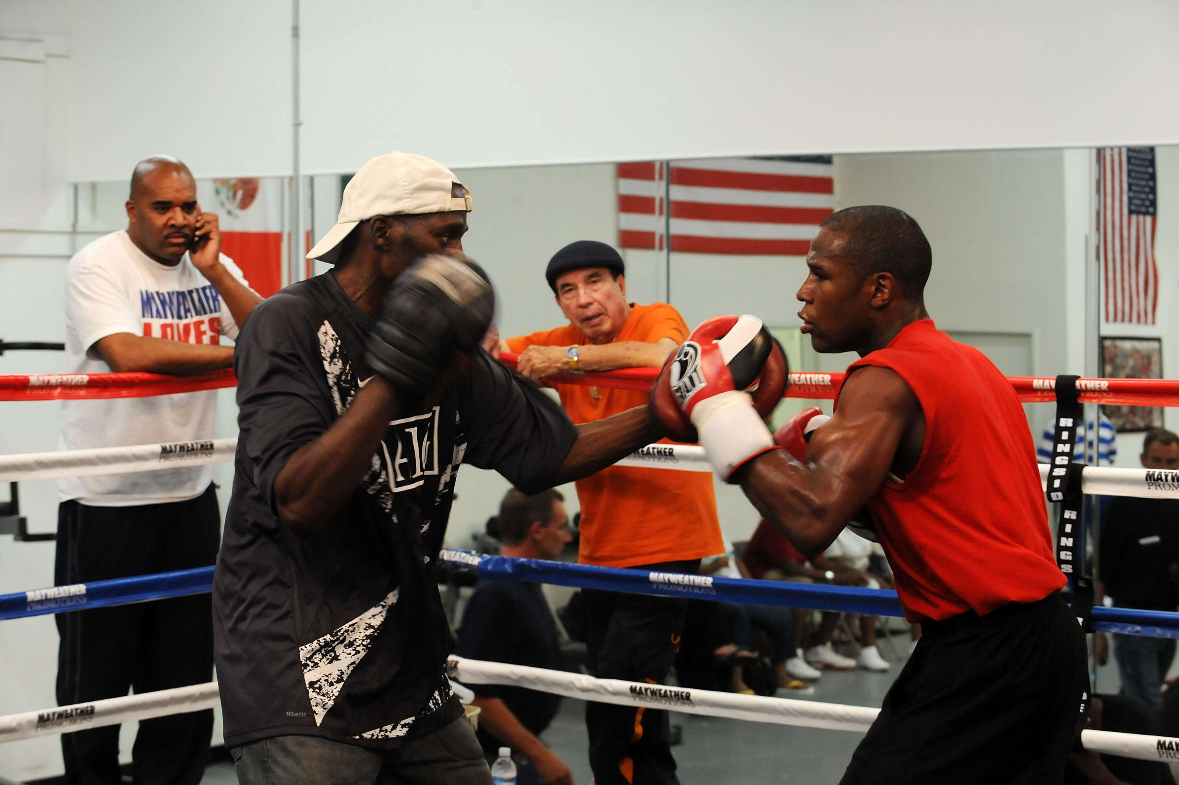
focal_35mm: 86
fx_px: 2815
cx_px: 590
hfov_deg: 23.7
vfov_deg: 15.9
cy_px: 392
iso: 2000
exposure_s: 1/125
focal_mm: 86
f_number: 6.3
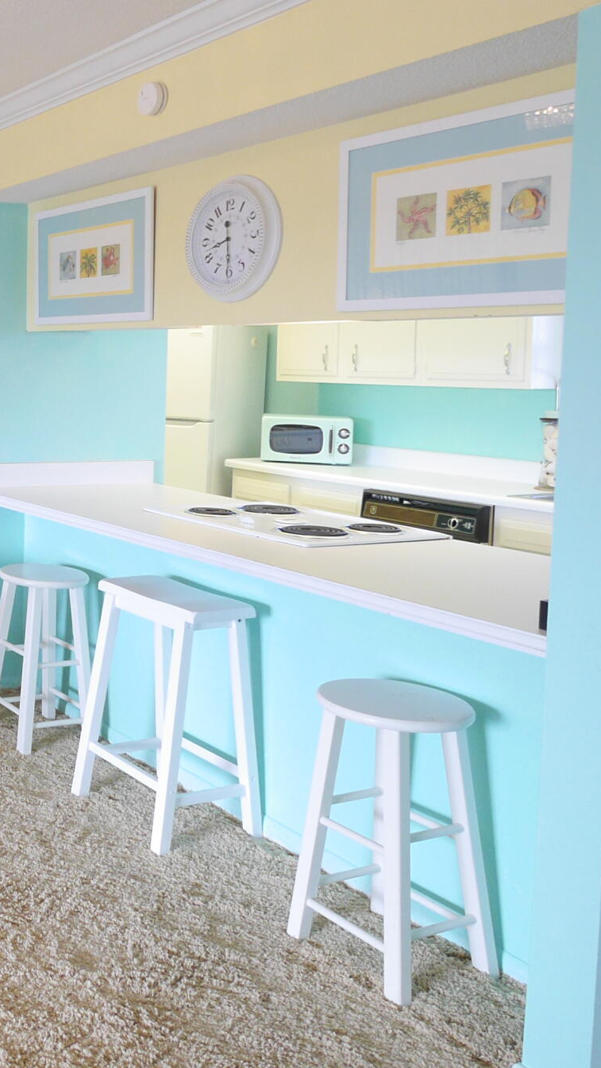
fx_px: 963
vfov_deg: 57.5
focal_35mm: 34
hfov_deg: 28.3
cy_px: 417
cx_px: -187
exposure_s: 1/60
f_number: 4
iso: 640
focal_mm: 7
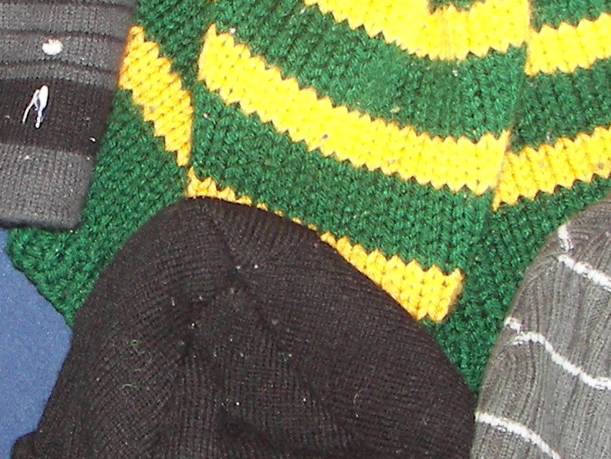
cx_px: 161
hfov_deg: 15.7
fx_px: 2207
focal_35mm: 125
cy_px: 98
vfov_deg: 11.8
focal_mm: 6
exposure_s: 1/30
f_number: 2.8
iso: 100
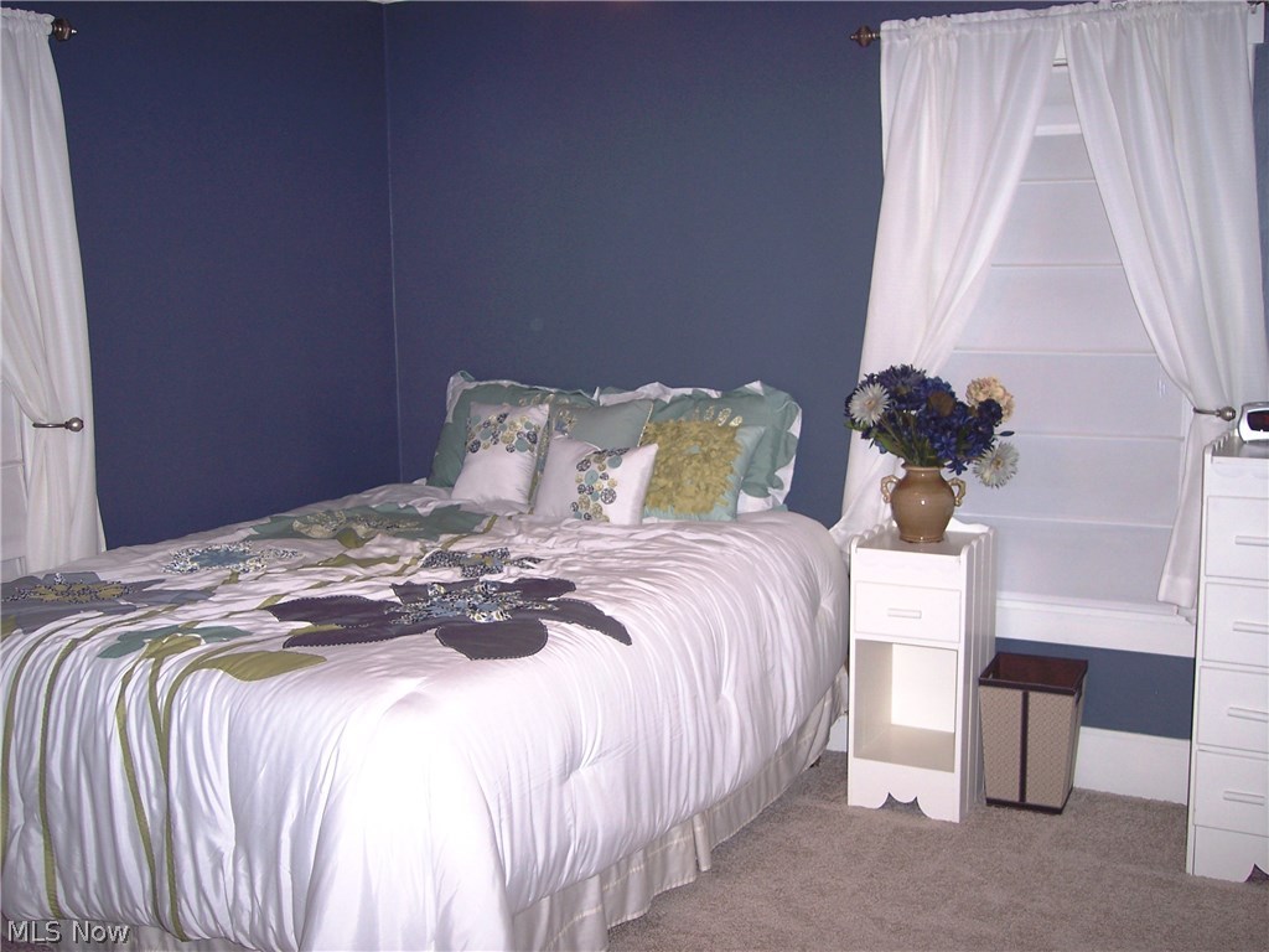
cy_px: 476
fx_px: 1430
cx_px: 634
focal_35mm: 39
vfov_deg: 36.8
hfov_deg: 47.9
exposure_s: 1/60
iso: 100
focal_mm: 8
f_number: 2.8
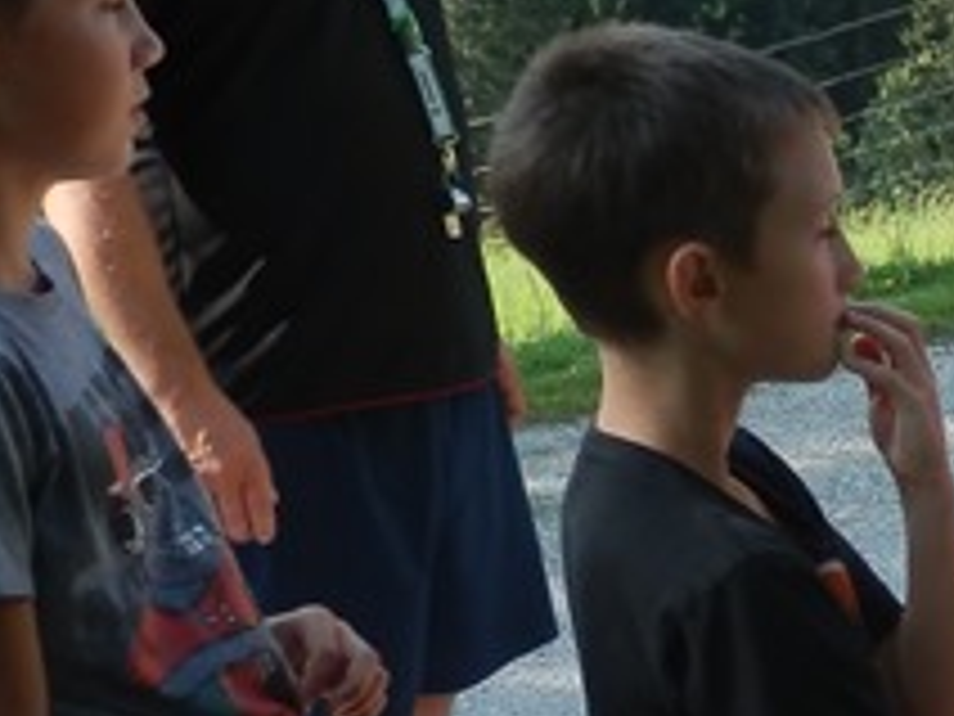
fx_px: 3335
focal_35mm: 121
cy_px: 626
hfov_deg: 14.4
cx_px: 1710
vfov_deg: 12.2
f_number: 3
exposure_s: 1/320
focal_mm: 4.5
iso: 80
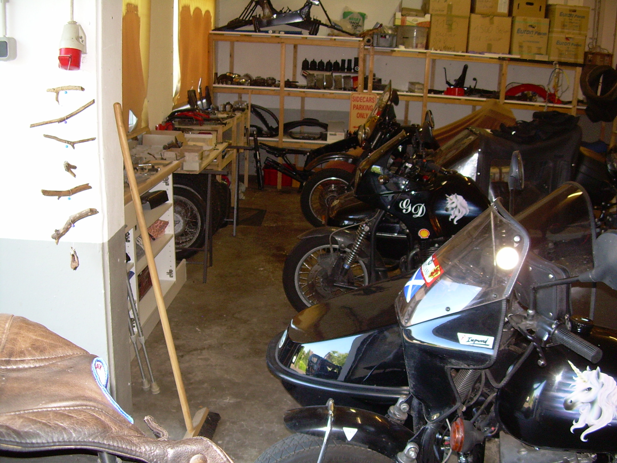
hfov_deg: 49.0
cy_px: 232
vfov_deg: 37.7
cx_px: 308
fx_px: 677
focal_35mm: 38
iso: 183
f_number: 2.8
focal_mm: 6.3
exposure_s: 1/60
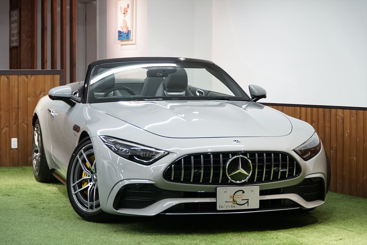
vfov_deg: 15.7
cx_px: 184
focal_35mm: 87
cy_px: 122
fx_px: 887
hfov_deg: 23.4
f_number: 4
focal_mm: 58
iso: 1250
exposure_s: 1/100
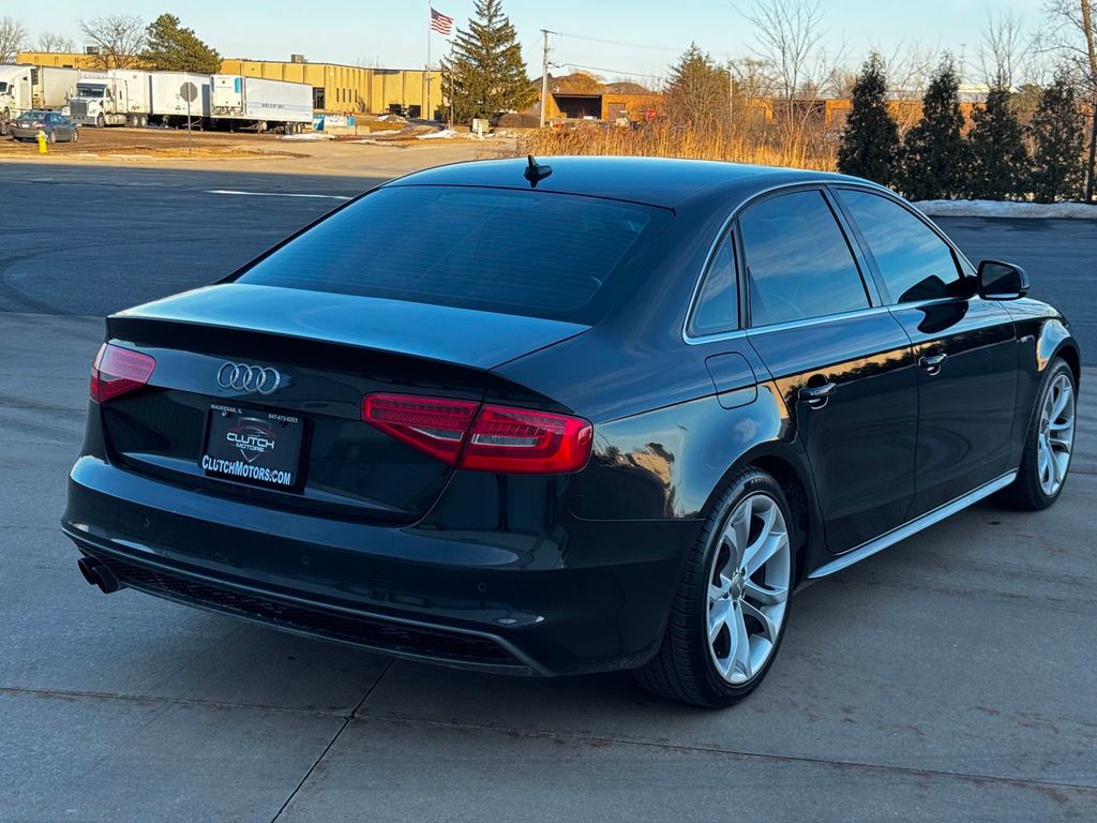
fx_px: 1521
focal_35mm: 48
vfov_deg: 30.3
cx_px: 548
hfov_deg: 39.7
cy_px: 412
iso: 64
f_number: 1.78
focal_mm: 6.76
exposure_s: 1/664
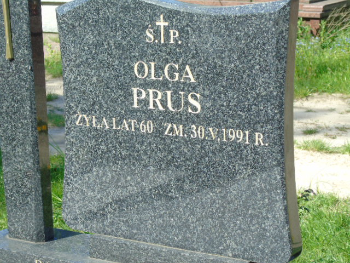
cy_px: 132
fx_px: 1092
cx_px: 175
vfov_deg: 13.7
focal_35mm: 108
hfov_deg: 18.2
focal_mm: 19
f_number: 4.4
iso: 80
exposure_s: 1/200
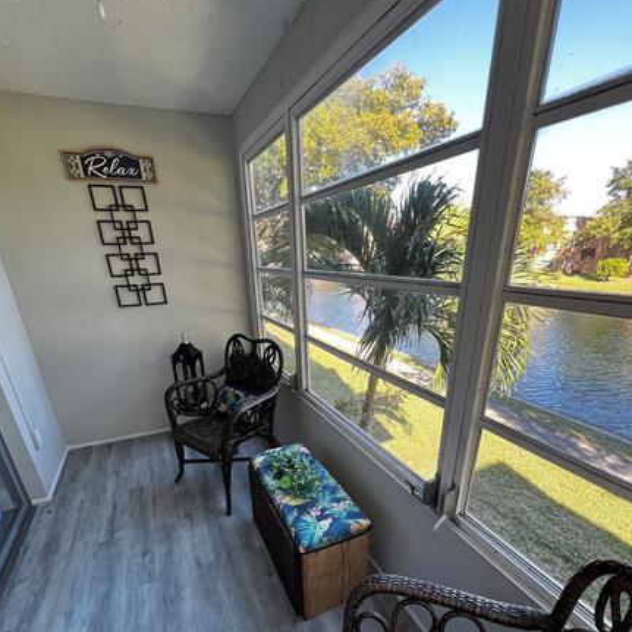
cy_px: 406
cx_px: 317
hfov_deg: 87.4
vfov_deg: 85.2
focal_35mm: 16
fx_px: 330
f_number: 1.8
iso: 40
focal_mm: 1.57
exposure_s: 1/99
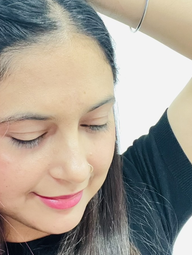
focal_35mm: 68
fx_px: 503
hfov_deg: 21.6
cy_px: 129
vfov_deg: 28.6
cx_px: 69
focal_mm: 2.71
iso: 640
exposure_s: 1/20
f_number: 2.2
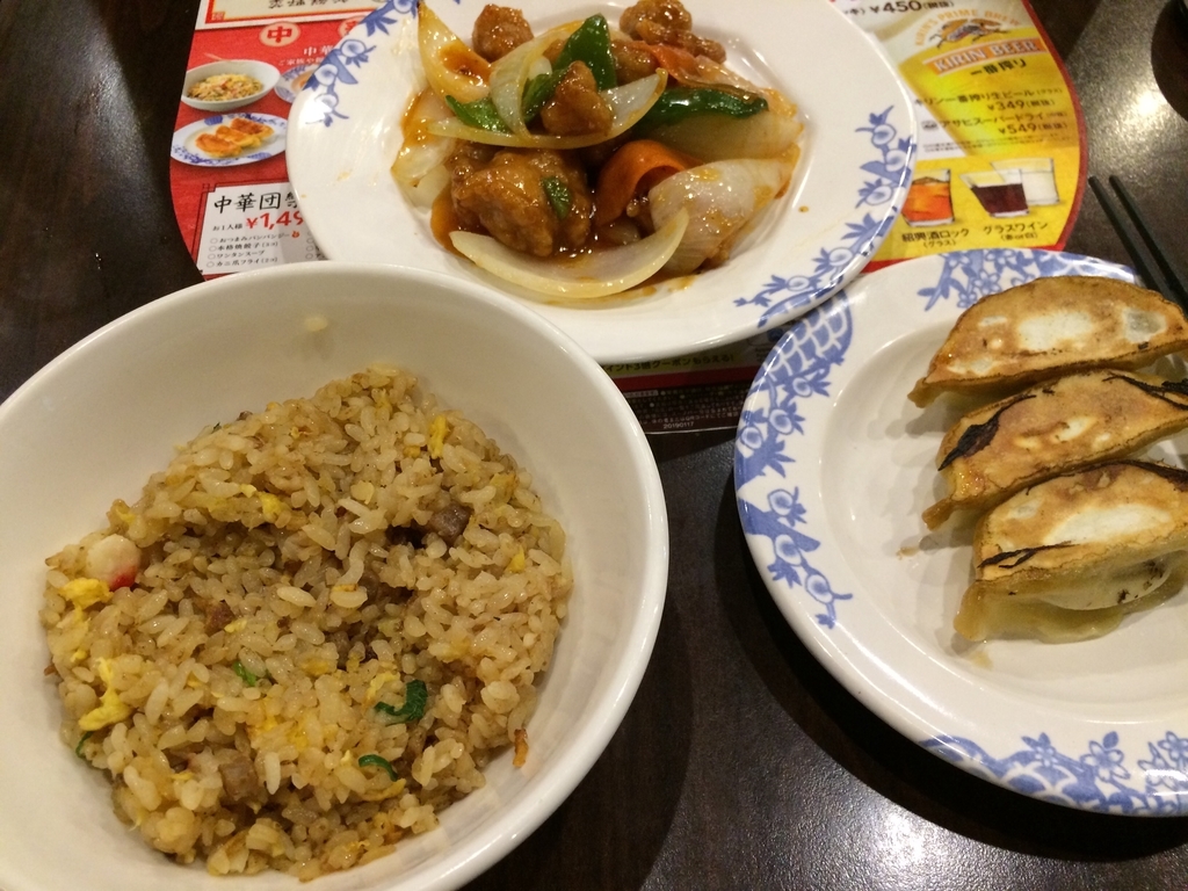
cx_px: 594
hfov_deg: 61.7
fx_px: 995
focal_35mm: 29
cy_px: 446
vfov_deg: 48.2
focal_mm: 4.15
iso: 200
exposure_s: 1/30
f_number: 2.2
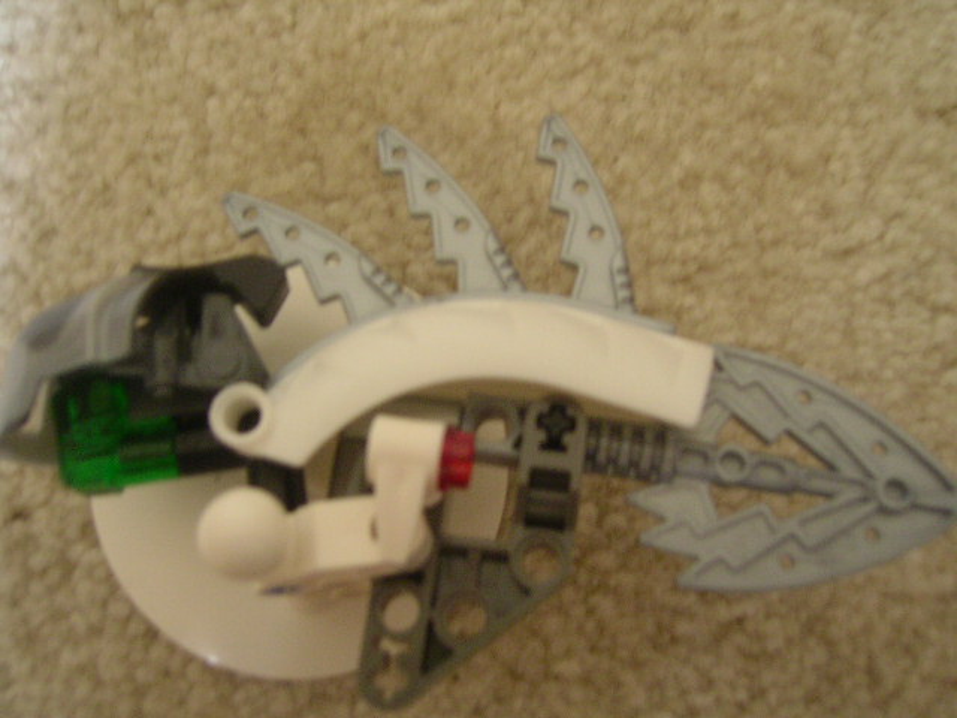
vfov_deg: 39.7
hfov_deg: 51.4
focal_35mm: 36
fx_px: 995
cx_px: 478
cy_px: 359
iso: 100
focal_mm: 5.6
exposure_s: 1/10.2
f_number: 2.8
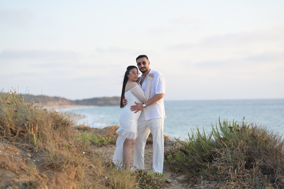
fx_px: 671
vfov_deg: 16.1
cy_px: 94
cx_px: 142
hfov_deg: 23.9
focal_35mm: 85
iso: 200
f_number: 2.5
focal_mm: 85
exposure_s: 1/1000
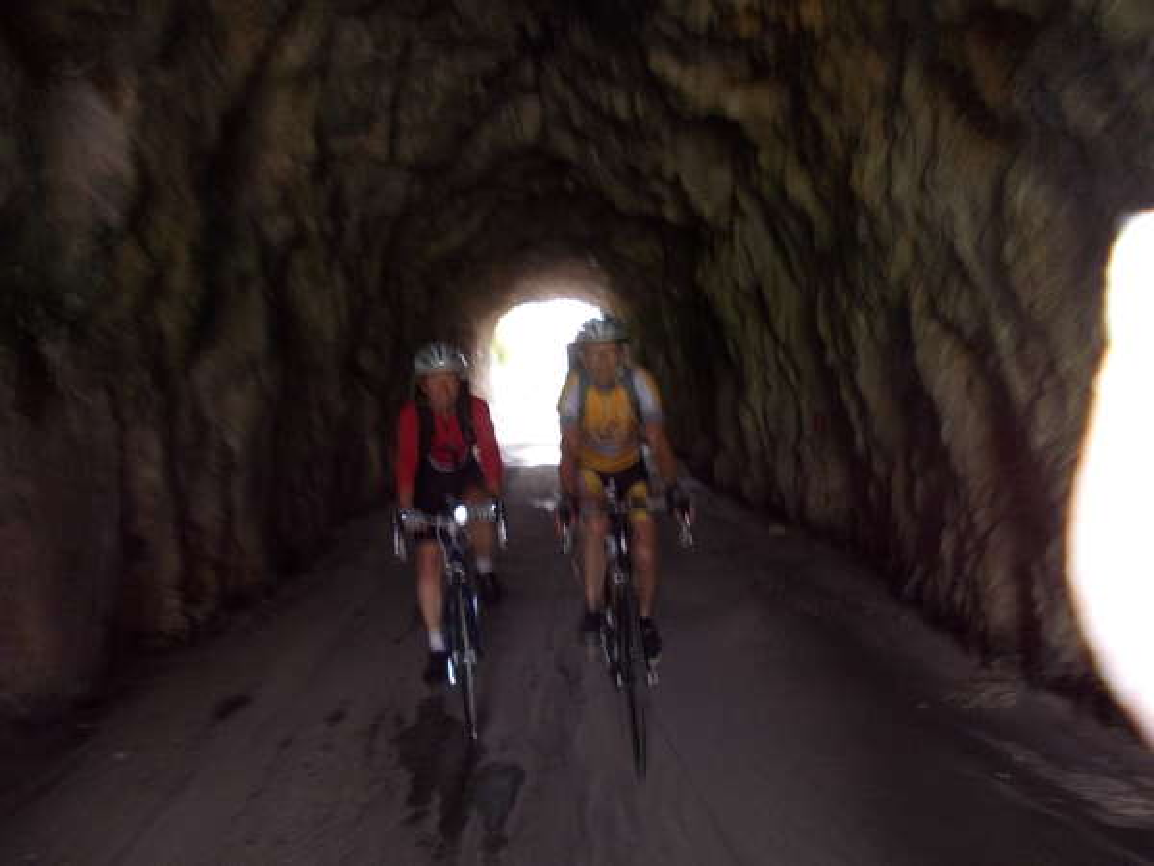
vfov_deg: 49.7
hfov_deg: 63.4
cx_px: 577
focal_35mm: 28
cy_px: 433
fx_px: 933
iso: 200
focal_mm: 4
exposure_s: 1/25
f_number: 2.7
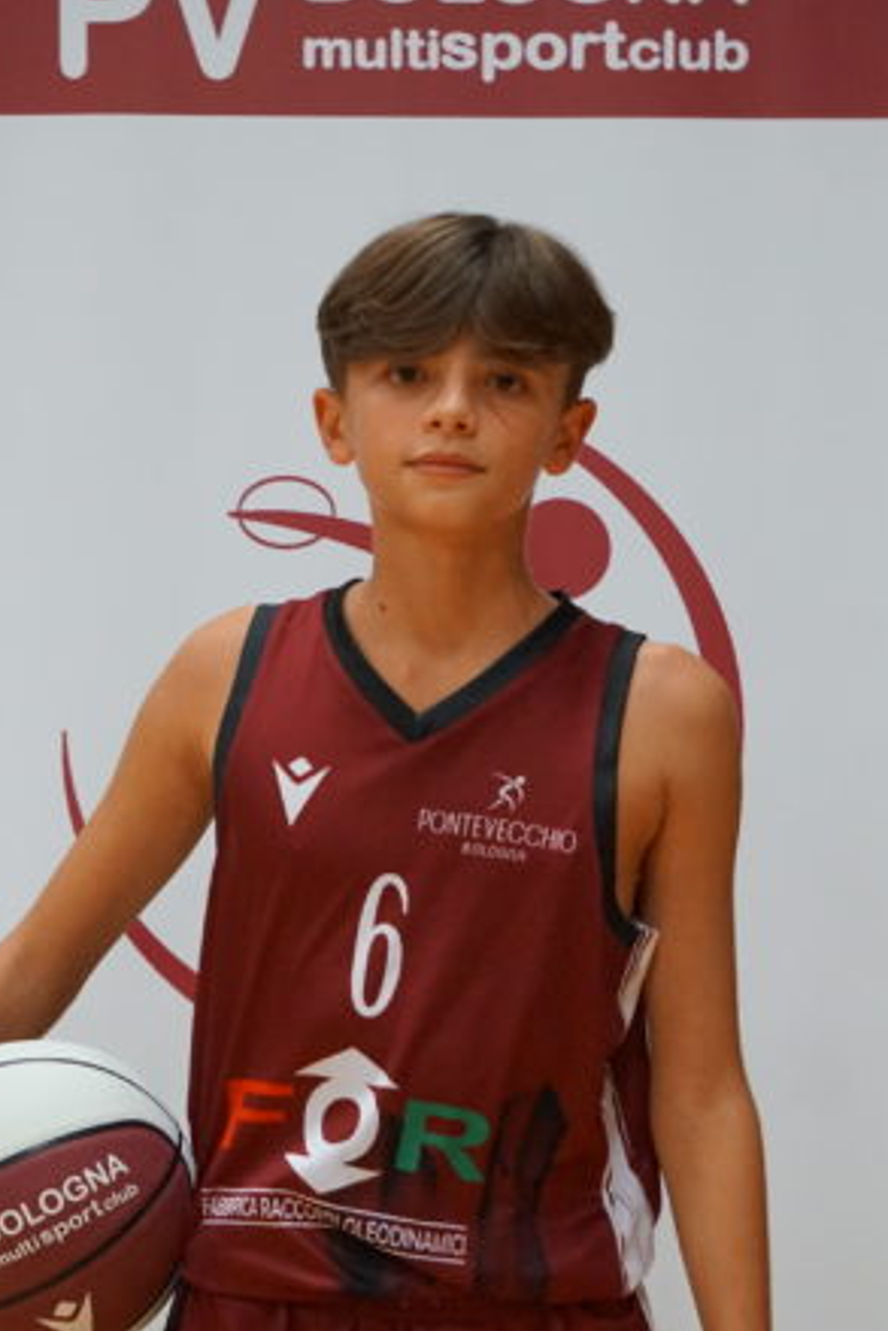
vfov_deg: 18.1
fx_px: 4166
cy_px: 813
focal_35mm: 113
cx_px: 412
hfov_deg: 12.2
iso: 3200
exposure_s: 1/125
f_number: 4.5
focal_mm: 55
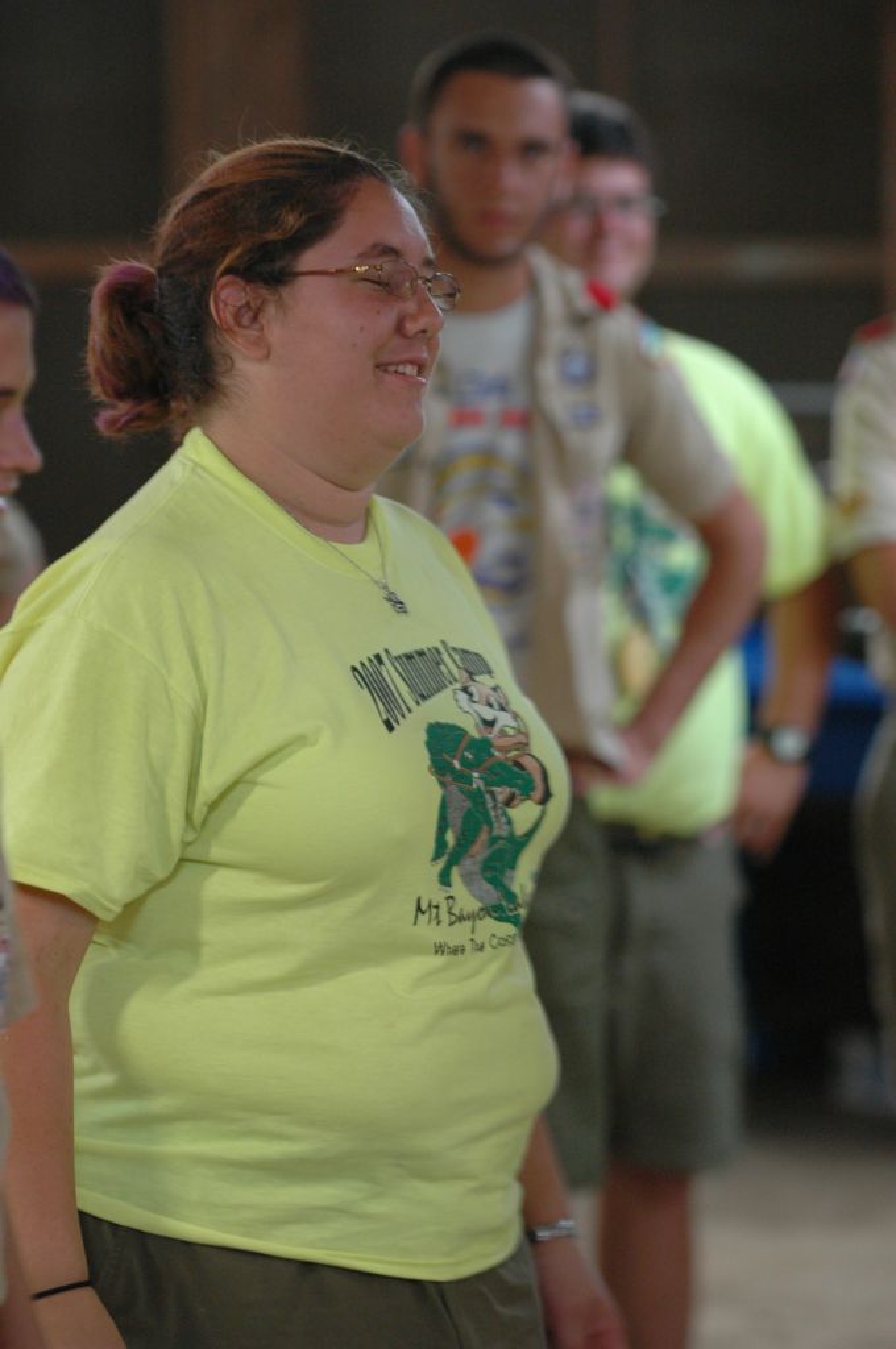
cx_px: 448
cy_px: 674
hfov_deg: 6.8
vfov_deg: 10.2
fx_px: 7580
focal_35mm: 202
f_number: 2.8
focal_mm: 135
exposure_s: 1/30
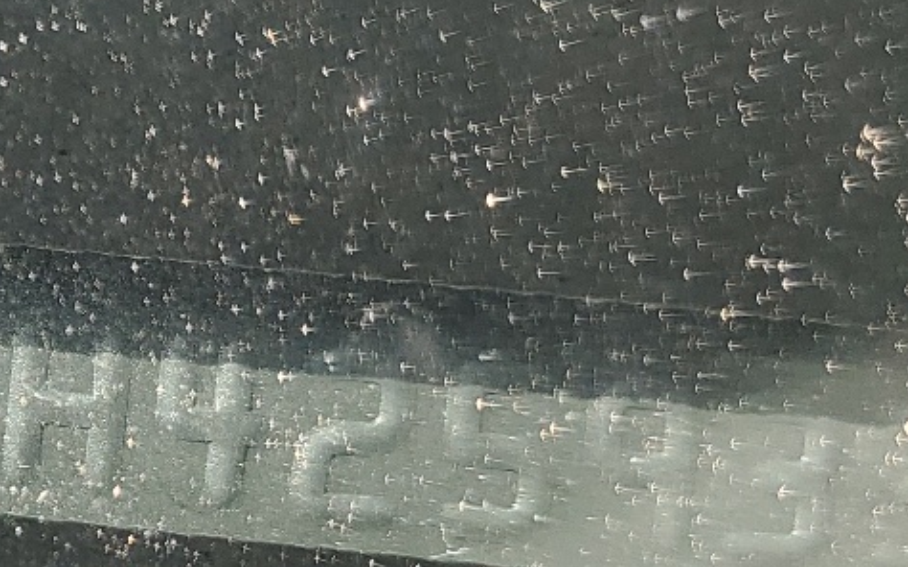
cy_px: 278
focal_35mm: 93
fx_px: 2301
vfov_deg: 14.0
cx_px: -381
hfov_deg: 19.9
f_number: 1.5
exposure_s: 1/227
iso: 50
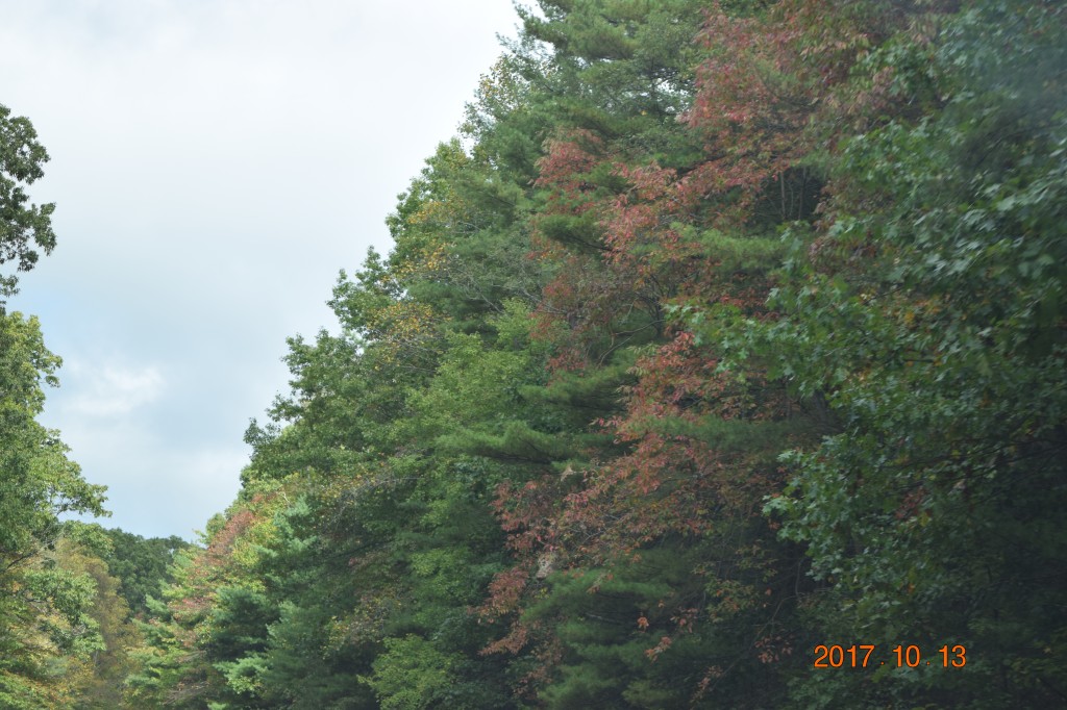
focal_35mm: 82
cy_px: 355
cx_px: 534
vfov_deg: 16.5
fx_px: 2444
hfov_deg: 24.6
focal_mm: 55
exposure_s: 1/160
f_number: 6.3
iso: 100
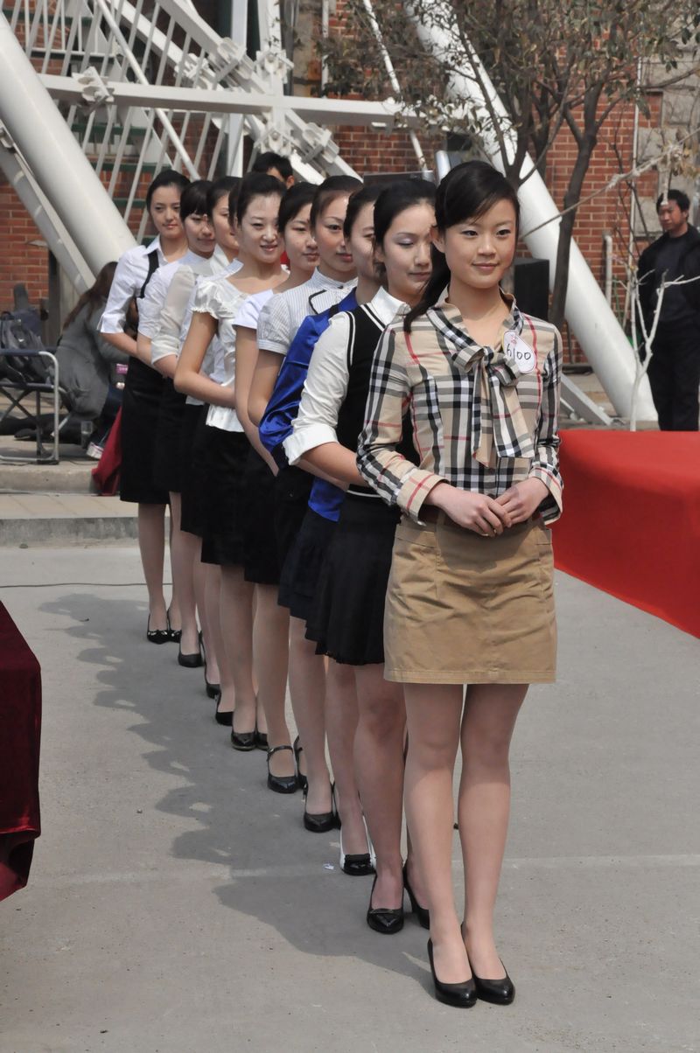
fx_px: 2894
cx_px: 350
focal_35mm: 99
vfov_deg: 20.6
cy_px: 526
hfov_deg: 13.8
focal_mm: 66
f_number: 13
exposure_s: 1/2500
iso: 2000
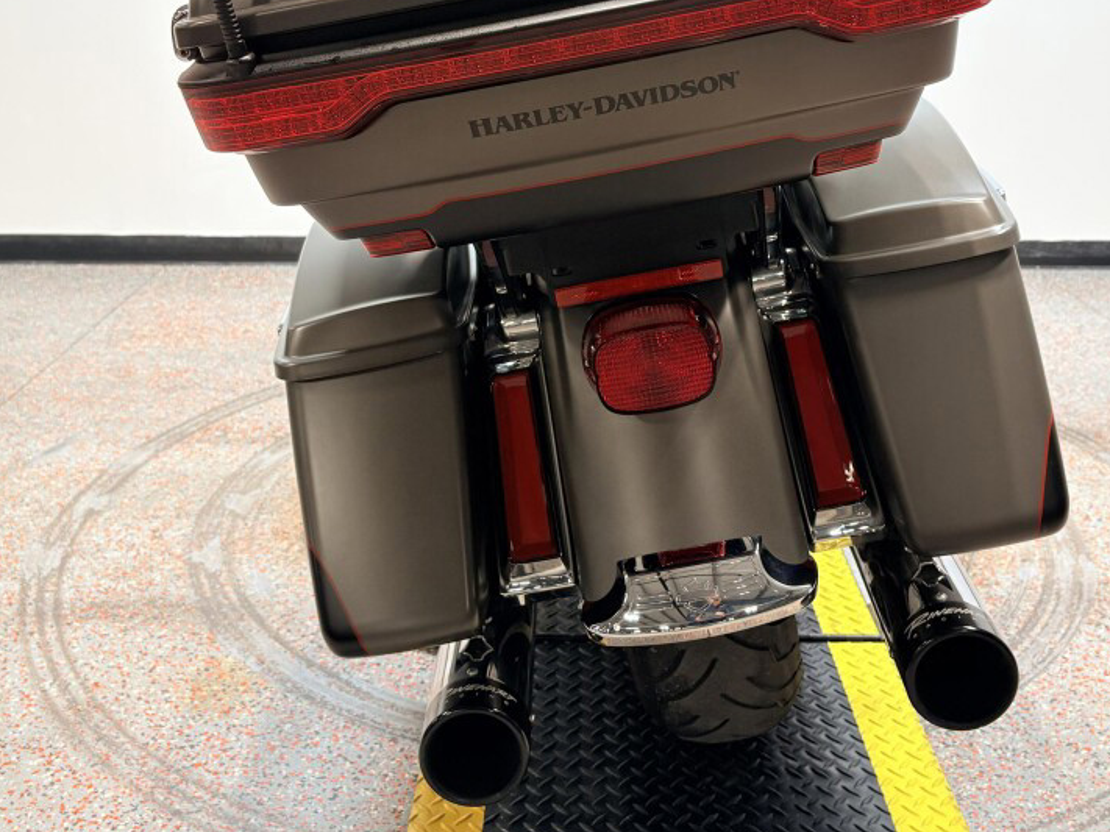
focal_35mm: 39
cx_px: 603
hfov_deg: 47.8
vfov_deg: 36.1
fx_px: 1250
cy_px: 226
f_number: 1.6
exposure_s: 1/120
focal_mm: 5.96
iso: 64
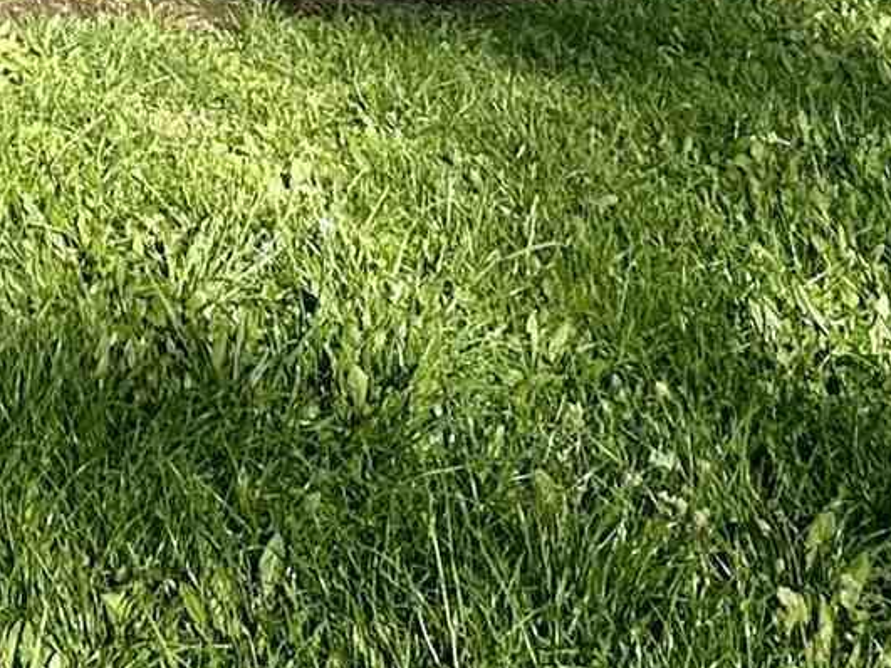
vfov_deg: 15.3
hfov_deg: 21.4
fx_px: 2084
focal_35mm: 81
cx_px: -324
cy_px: -587
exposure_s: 1/917
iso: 50
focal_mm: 2.22
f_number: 2.2
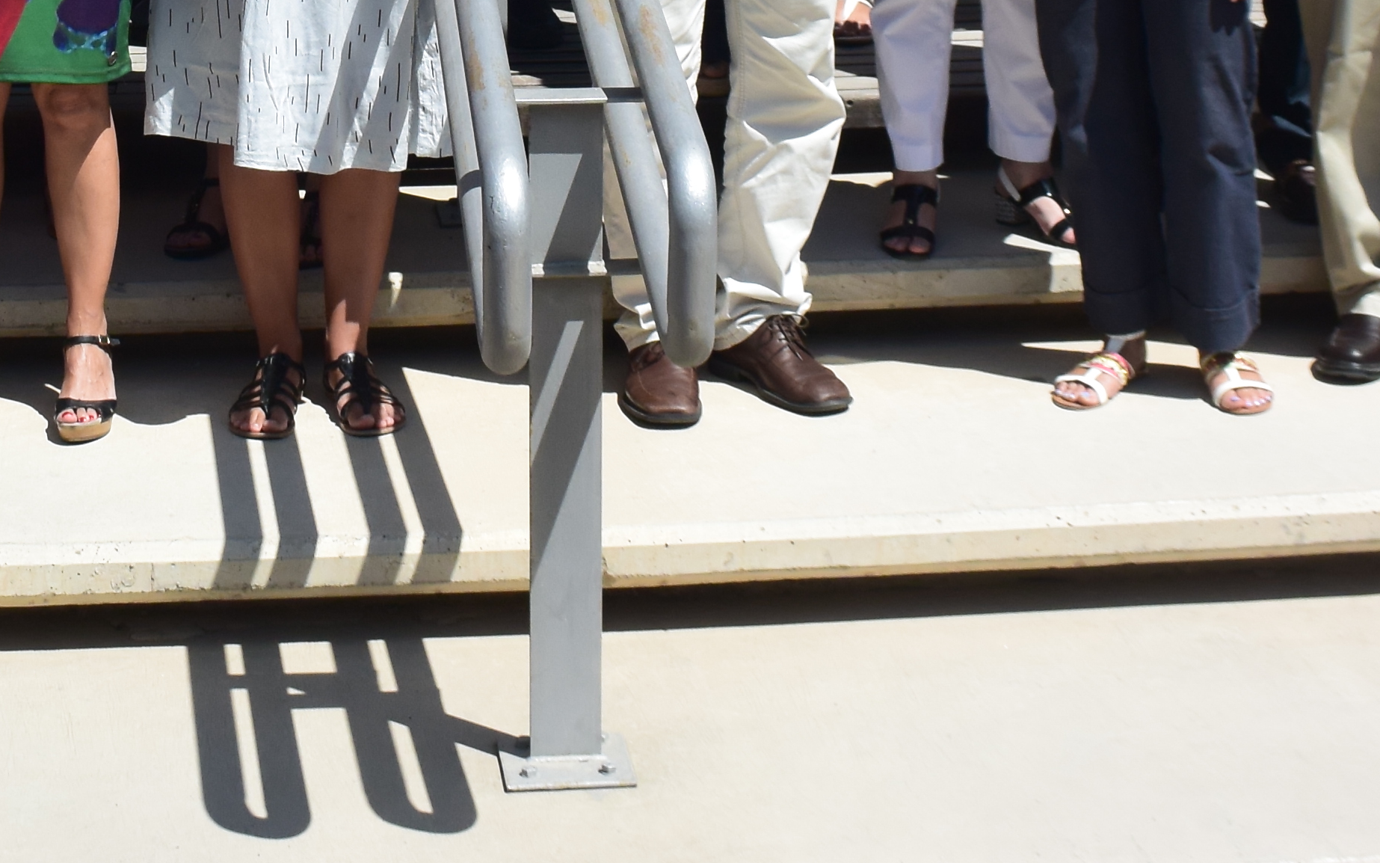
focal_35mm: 78
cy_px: -320
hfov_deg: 26.3
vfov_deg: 15.7
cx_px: 458
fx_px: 2934
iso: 160
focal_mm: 10
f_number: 5
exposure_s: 1/800
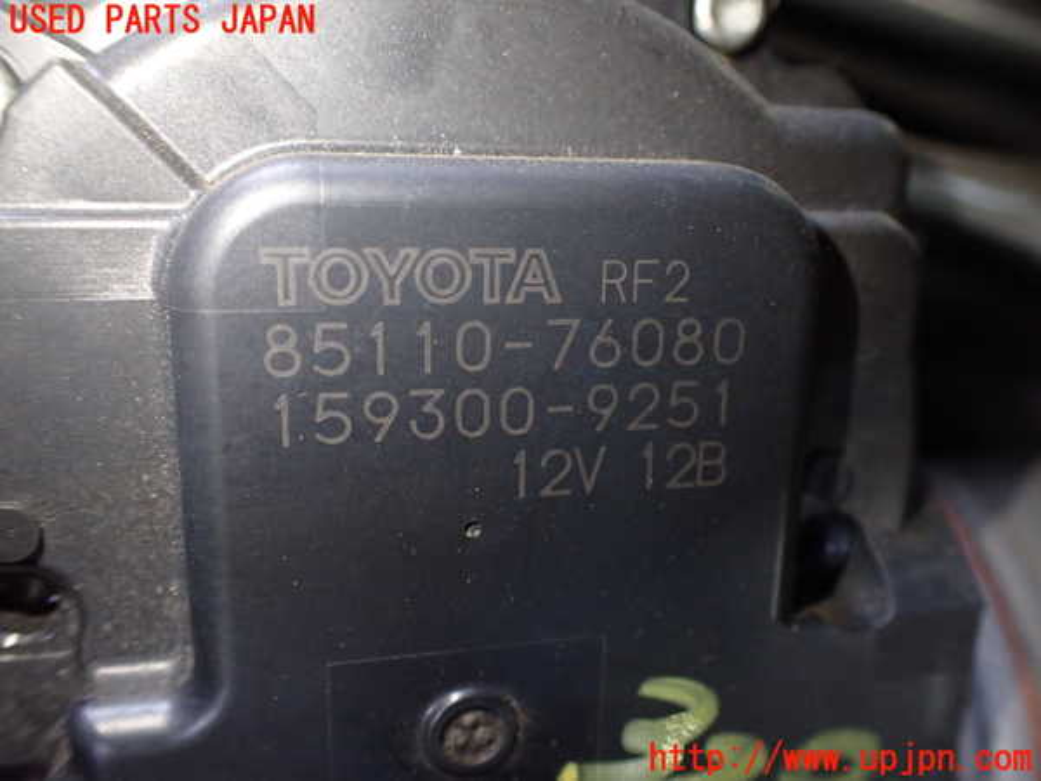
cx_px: 520
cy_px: 390
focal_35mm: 30
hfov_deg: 60.0
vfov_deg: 46.8
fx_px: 902
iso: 400
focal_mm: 5.4
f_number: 2.3
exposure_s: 1/125
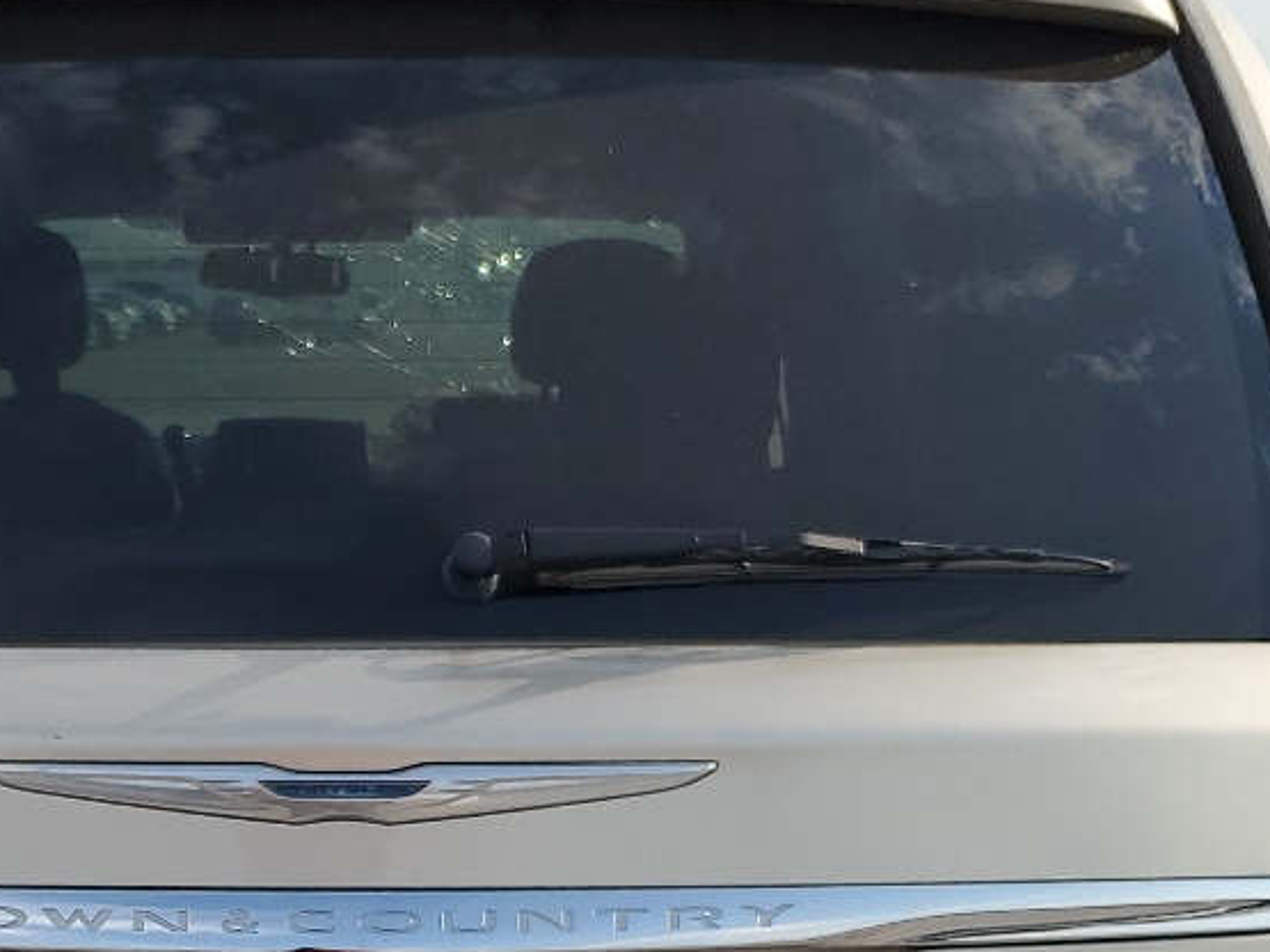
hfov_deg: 25.5
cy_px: 959
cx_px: 240
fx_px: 2751
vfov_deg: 19.1
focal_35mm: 75
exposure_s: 1/2500
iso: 50
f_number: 1.5
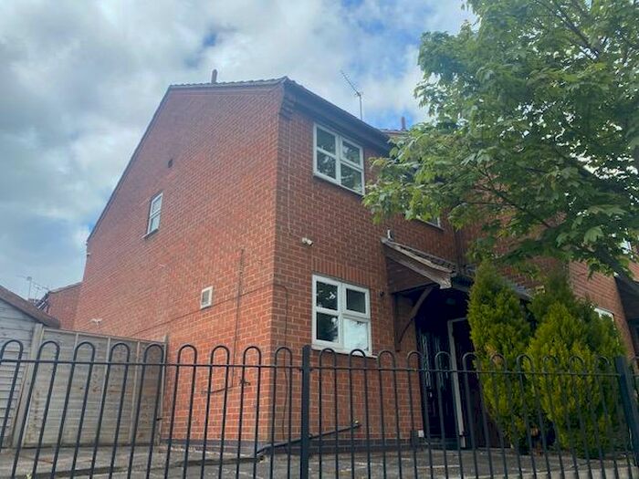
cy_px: 240
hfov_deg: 67.3
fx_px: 480
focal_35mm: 26
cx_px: 320
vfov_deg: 53.1
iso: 32
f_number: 1.8
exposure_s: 1/1346
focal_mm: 4.25
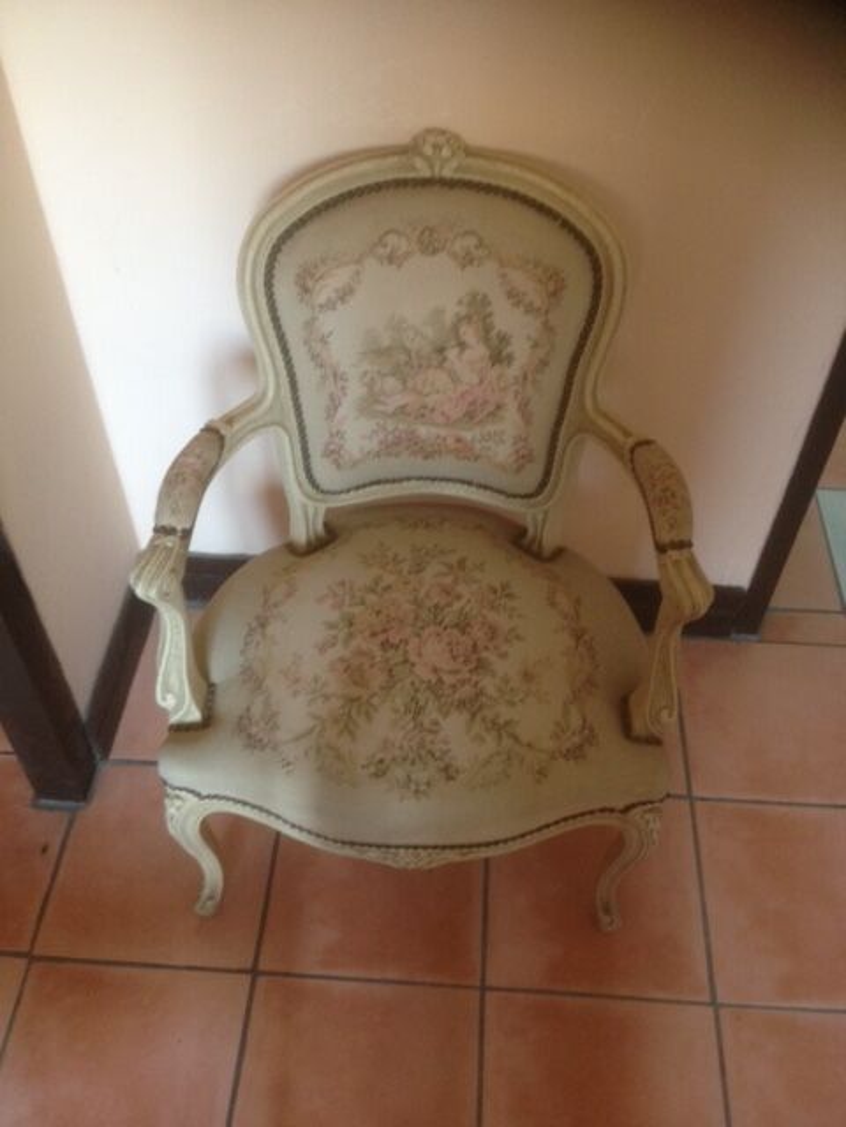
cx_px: 423
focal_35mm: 35
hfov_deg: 40.7
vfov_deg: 52.6
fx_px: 1141
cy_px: 564
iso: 125
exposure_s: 1/20
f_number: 2.4
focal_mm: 4.28
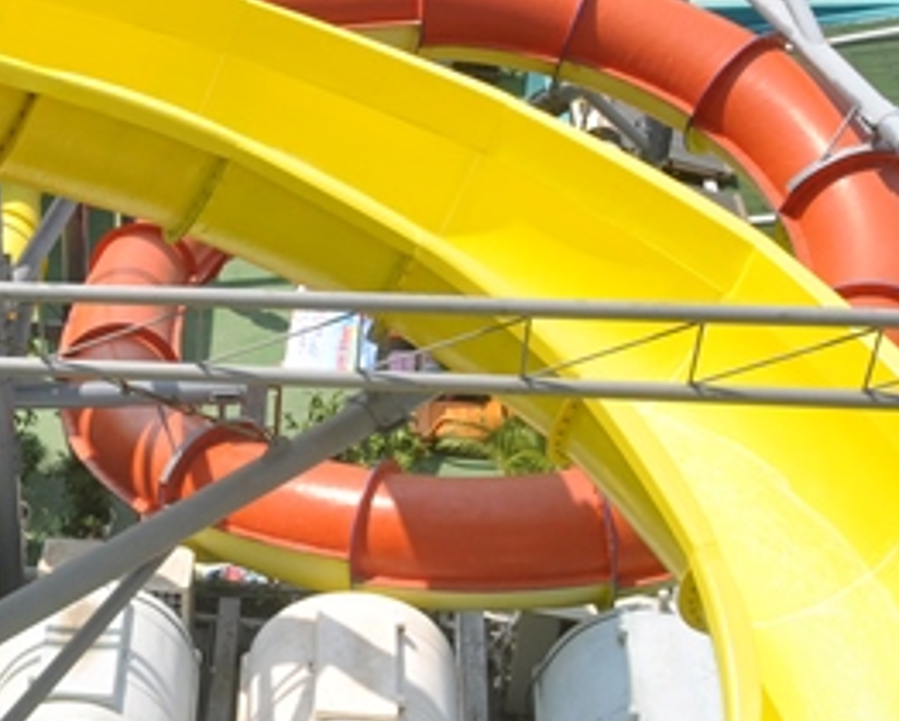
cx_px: -261
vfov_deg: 21.6
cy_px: 548
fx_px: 1874
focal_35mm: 70
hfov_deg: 23.8
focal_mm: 17
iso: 200
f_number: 14
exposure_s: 1/125
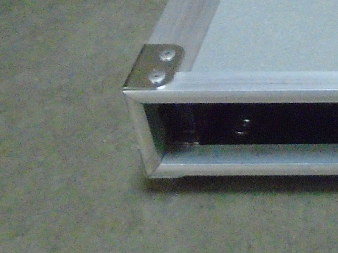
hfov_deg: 16.8
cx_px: 526
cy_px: -79
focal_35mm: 105
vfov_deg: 13.6
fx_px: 1025
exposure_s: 1/30
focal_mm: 4.6
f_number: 3.2
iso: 800
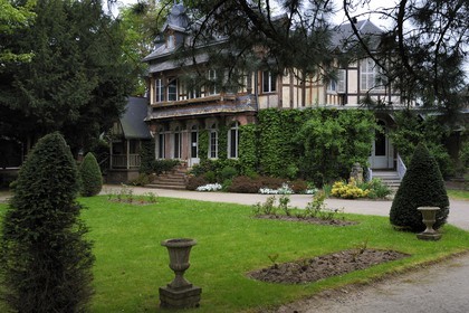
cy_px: 156
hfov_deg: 53.1
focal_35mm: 36
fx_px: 469
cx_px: 234
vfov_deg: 36.9
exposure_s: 1/100
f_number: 5.6
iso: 400
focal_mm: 36
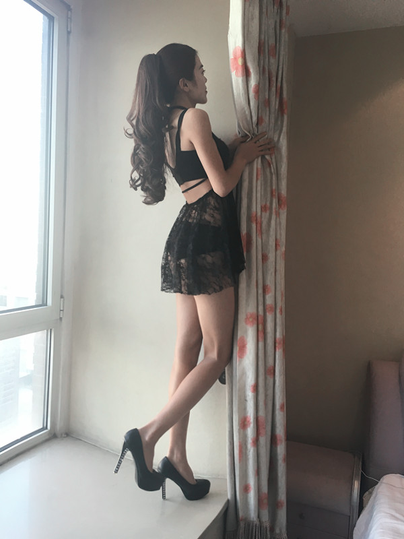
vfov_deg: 61.7
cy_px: 270
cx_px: 202
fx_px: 451
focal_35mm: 29
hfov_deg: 48.2
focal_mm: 4.15
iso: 25
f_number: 2.2
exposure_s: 1/33
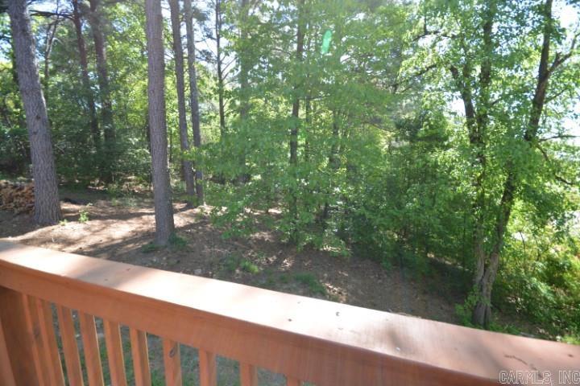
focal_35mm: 15
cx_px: 290
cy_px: 193
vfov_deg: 77.3
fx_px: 242
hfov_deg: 100.4
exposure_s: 1/20
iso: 100
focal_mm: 10
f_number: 8
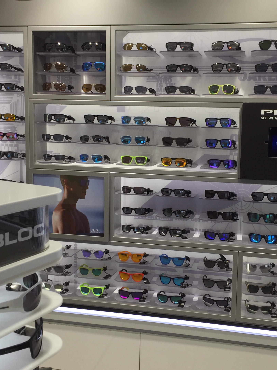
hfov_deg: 32.8
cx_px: 154
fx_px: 470
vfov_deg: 42.9
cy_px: 178
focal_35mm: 44
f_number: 2.2
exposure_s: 1/100
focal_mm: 4.15
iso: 40
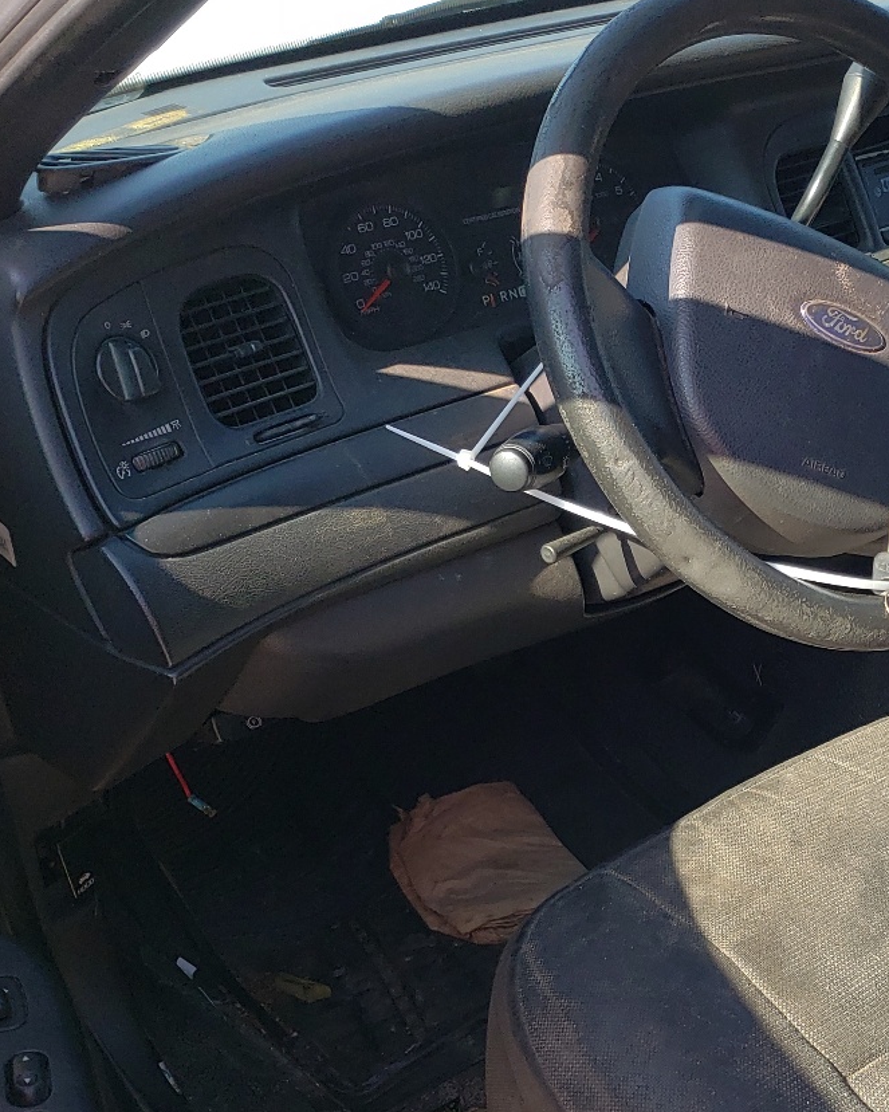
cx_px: 831
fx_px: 1612
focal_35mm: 49
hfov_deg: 29.3
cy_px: 730
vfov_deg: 37.7
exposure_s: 1/625
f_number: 1.5
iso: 50
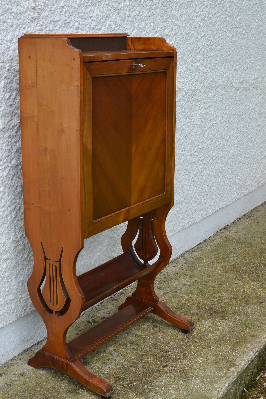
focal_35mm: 52
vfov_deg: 37.9
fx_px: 582
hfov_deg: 25.8
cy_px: 200
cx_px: 133
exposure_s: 1/80
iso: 200
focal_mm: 35
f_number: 7.1
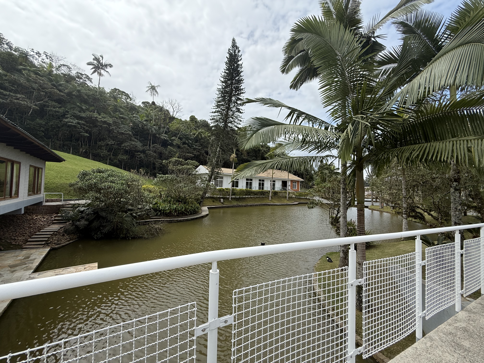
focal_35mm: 14
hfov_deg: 102.1
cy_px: 182
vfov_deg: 85.7
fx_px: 196
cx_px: 242
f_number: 2.2
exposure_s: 1/1534
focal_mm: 2.22
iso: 64
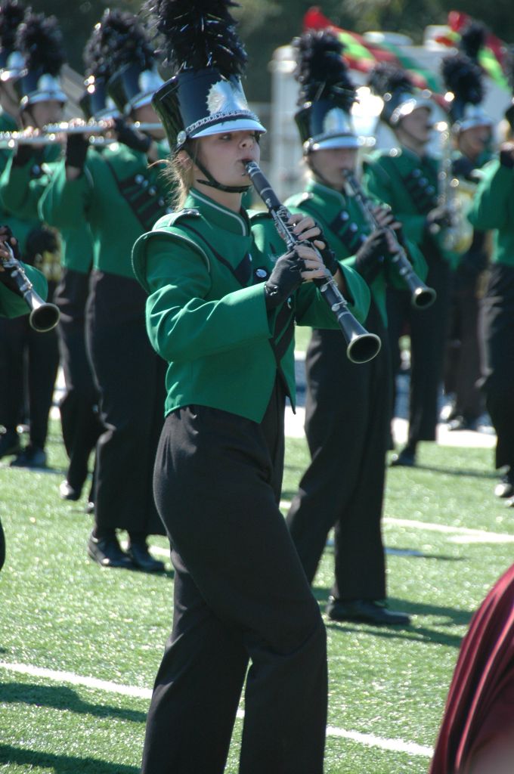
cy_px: 387
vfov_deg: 6.9
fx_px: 6442
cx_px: 257
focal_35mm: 300
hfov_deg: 4.6
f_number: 5.6
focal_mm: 200
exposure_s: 1/320
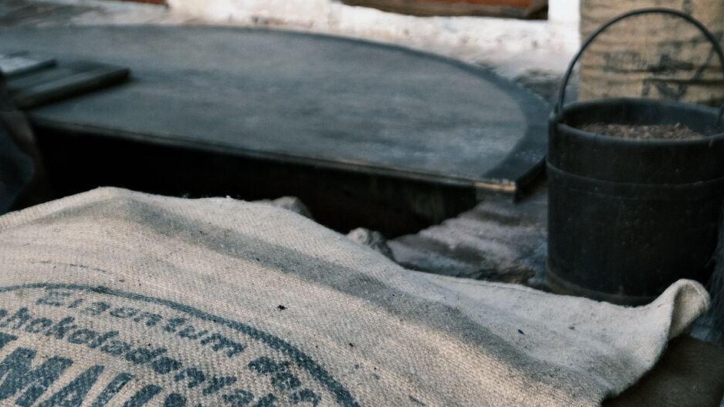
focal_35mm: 64
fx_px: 1228
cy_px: 304
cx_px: 395
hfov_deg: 32.8
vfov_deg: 18.7
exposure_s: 1/8
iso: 400
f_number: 5
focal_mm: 24
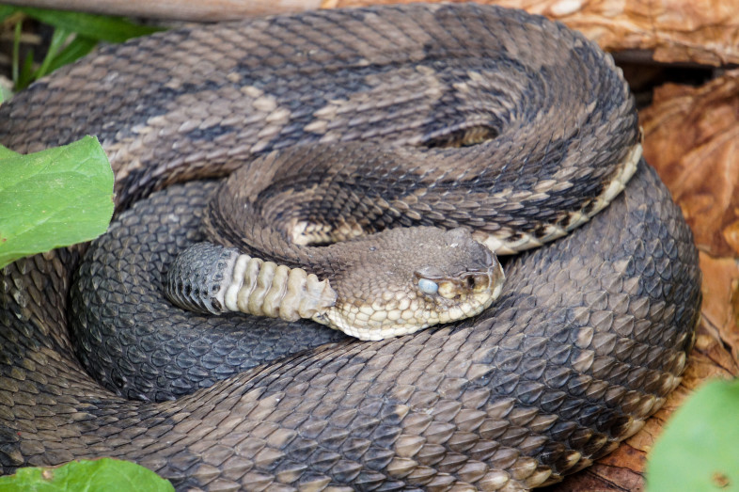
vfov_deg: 4.4
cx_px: 370
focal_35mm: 315
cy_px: 246
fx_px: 6462
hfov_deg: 6.5
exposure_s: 1/320
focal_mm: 210
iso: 1600
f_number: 6.3
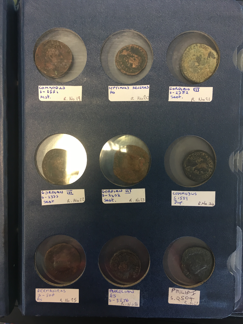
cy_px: 162
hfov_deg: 48.2
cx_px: 122
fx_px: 271
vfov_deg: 61.7
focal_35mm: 29
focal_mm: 4.15
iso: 100
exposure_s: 1/33
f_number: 2.2
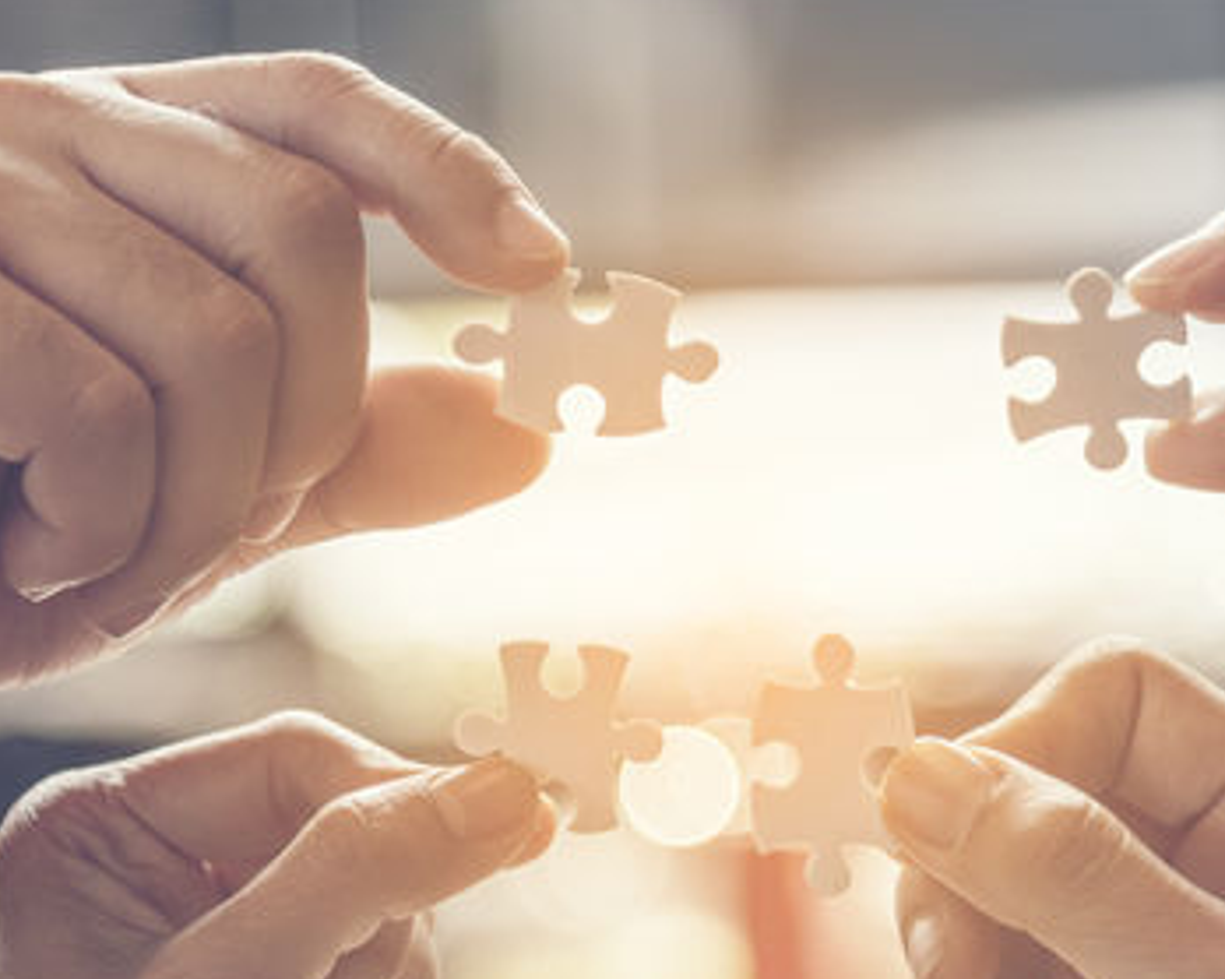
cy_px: 690
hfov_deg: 11.4
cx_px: 620
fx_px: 6160
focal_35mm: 170
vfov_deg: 9.1
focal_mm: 105
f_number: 4
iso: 640
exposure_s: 1/400
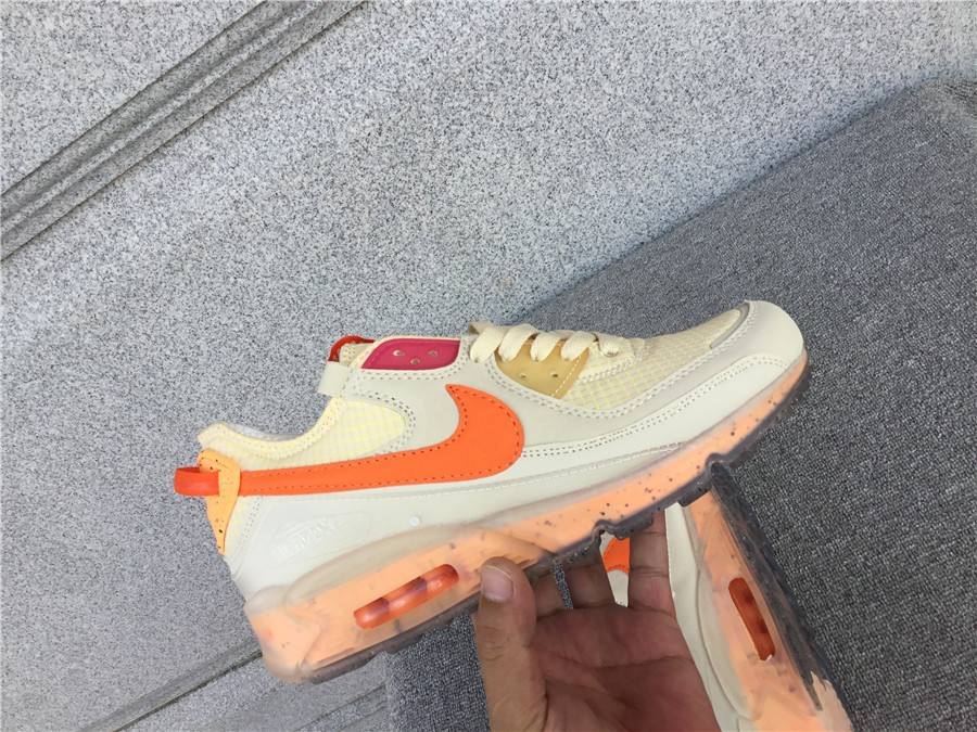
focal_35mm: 31
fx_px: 875
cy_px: 366
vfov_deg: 45.4
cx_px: 488
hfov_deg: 58.4
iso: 25
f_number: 2.4
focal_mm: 3.3
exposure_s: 1/345
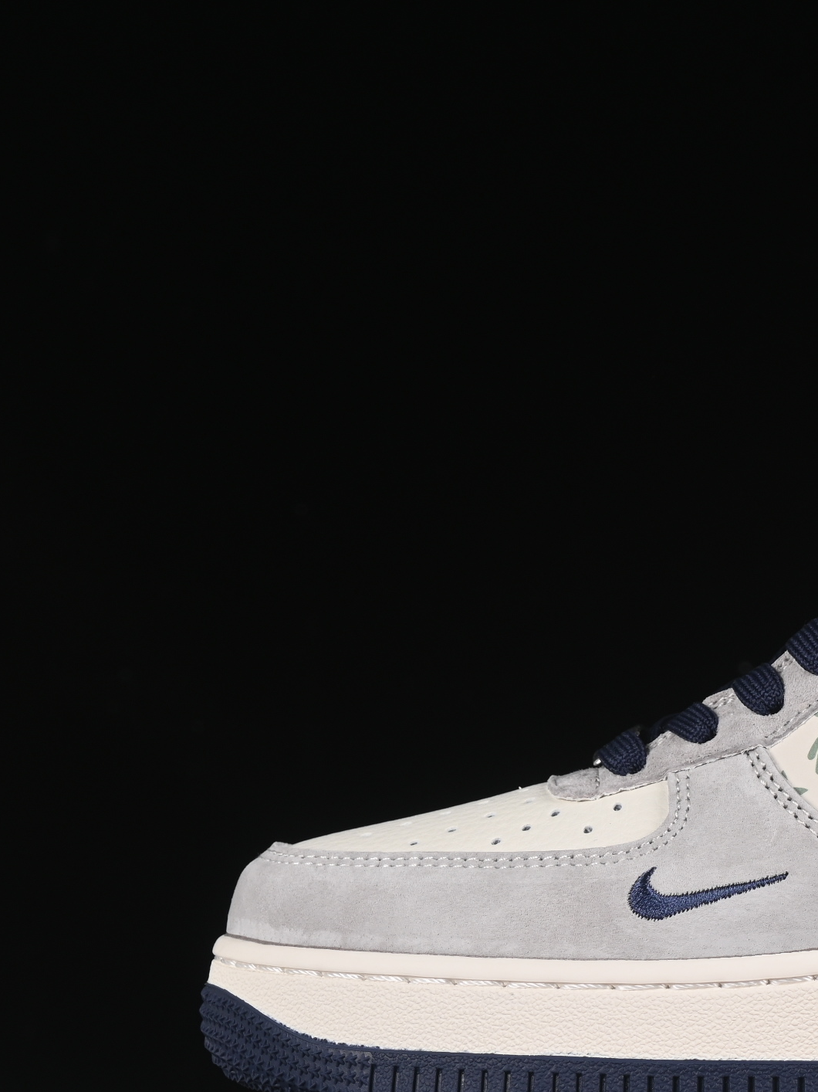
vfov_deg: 13.9
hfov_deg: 10.3
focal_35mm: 142
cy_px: 675
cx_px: 919
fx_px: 4475
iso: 160
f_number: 8
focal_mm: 50
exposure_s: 1/80
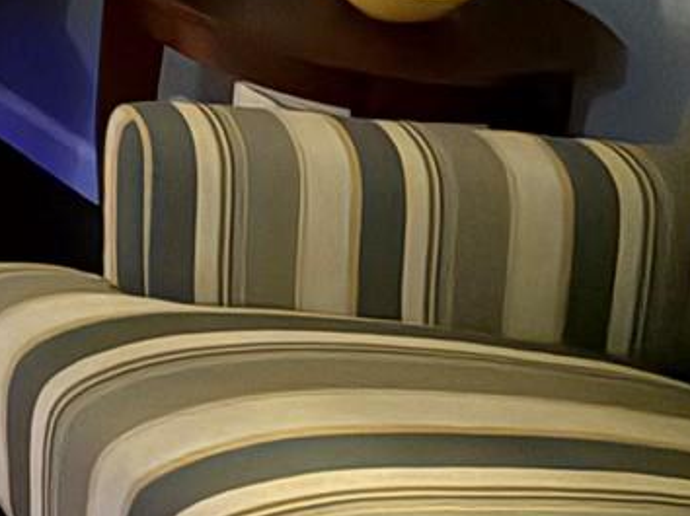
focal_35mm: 81
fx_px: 1613
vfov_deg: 15.3
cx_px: -850
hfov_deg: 15.9
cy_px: -461
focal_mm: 2.22
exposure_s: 1/33
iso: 4000
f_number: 2.2
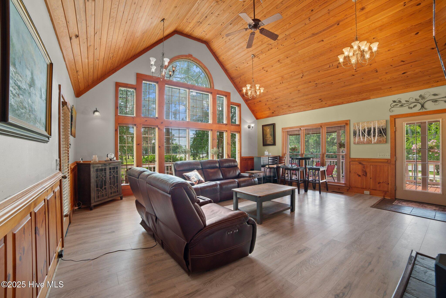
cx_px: 223
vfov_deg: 81.3
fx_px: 173
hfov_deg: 104.2
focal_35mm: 14
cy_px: 149
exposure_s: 1/8
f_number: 8
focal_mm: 14
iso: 160
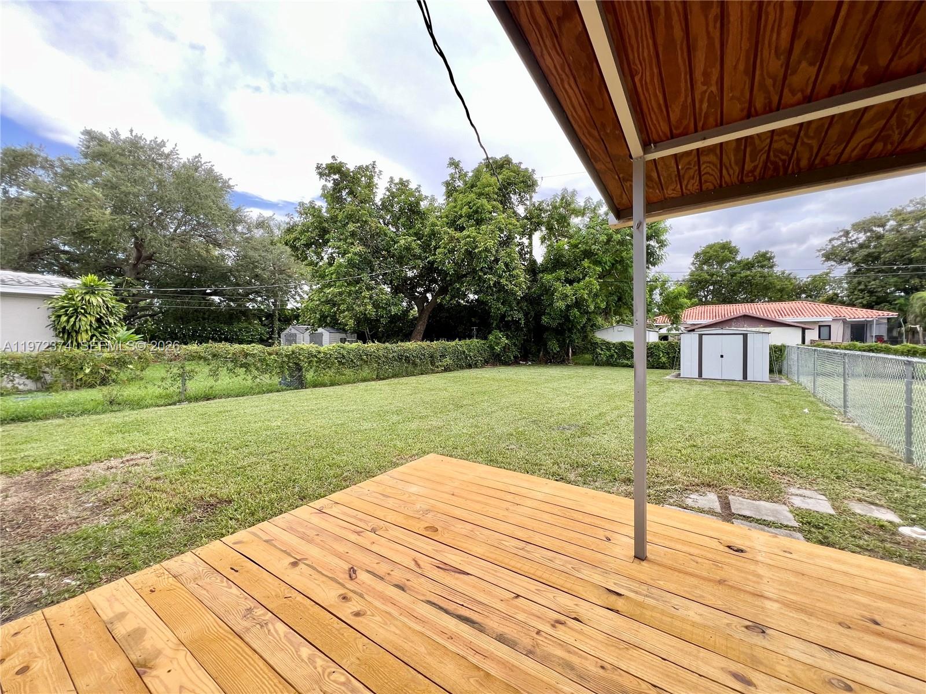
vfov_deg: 89.9
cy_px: 347
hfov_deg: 106.2
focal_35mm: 13
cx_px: 463
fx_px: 348
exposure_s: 1/199
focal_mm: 1.57
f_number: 1.8
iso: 32
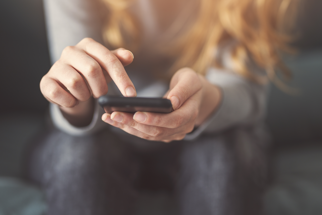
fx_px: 760
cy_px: 108
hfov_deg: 23.9
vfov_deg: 16.1
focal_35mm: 85
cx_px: 161
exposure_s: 1/125
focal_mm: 85
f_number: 2.5
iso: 250
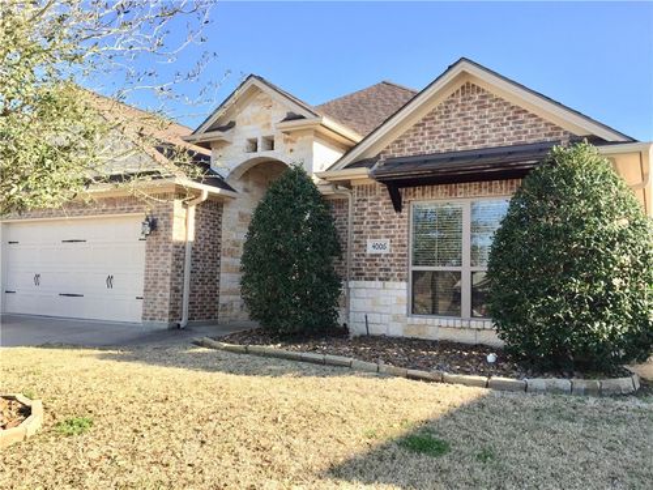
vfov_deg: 48.2
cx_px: 326
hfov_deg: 61.7
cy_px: 245
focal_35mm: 29
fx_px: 547
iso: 32
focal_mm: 4.15
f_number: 2.2
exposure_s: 1/791
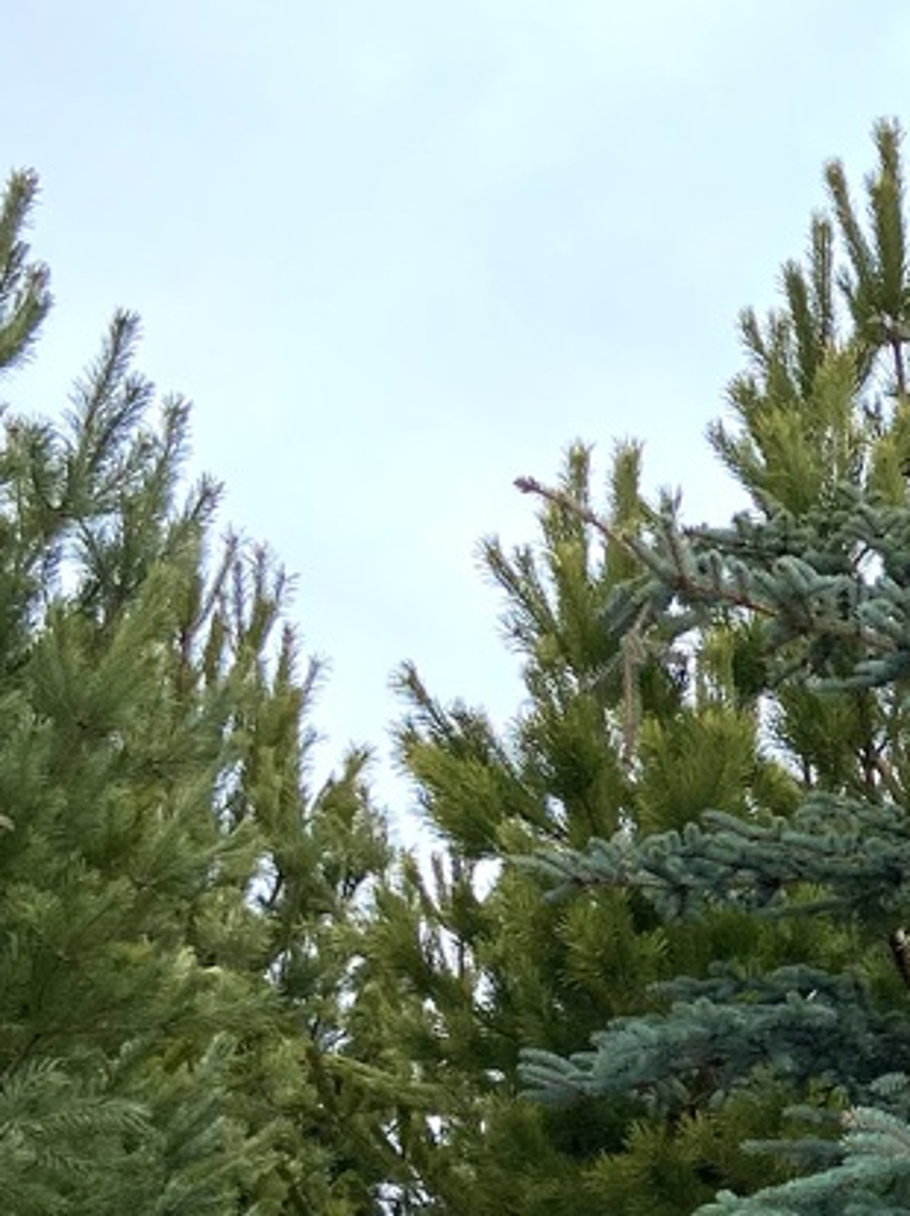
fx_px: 3088
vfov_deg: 22.0
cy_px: 949
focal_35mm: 88
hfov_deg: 15.7
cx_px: 1268
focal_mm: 4.25
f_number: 1.8
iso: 32
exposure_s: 1/1565
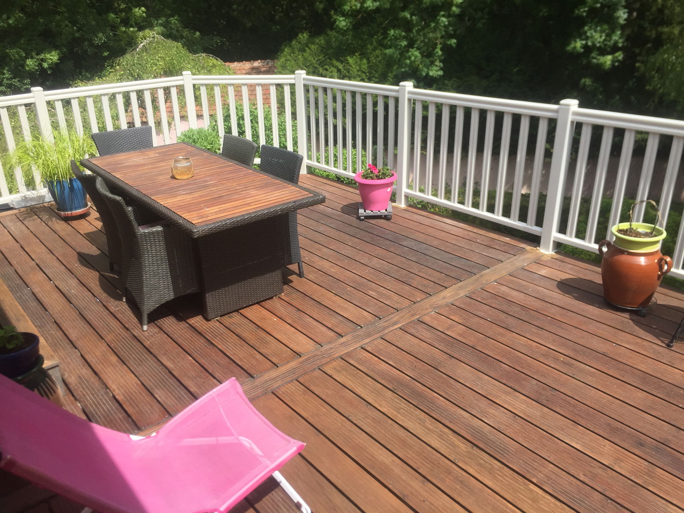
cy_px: 256
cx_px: 342
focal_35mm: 29
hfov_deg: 61.7
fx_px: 573
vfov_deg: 48.2
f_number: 2.2
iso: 32
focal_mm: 4.15
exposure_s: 1/1799
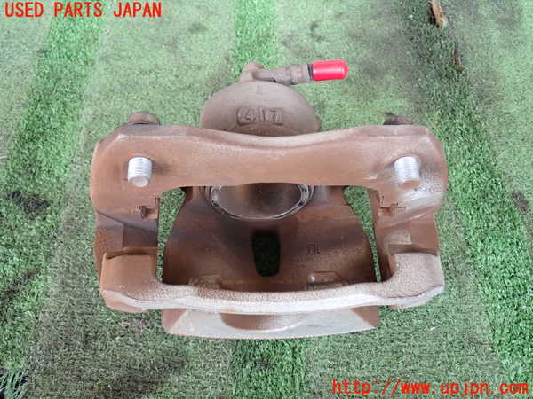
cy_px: 200
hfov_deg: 45.8
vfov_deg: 35.1
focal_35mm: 41
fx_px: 631
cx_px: 266
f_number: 2.8
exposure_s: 1/40
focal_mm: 7.31
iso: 320
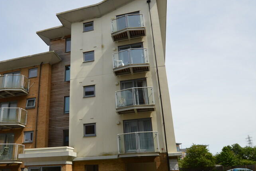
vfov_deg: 46.9
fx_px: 195
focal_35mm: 27
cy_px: 108
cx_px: 102
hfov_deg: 65.9
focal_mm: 11.5
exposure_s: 1/200
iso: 100
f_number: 9
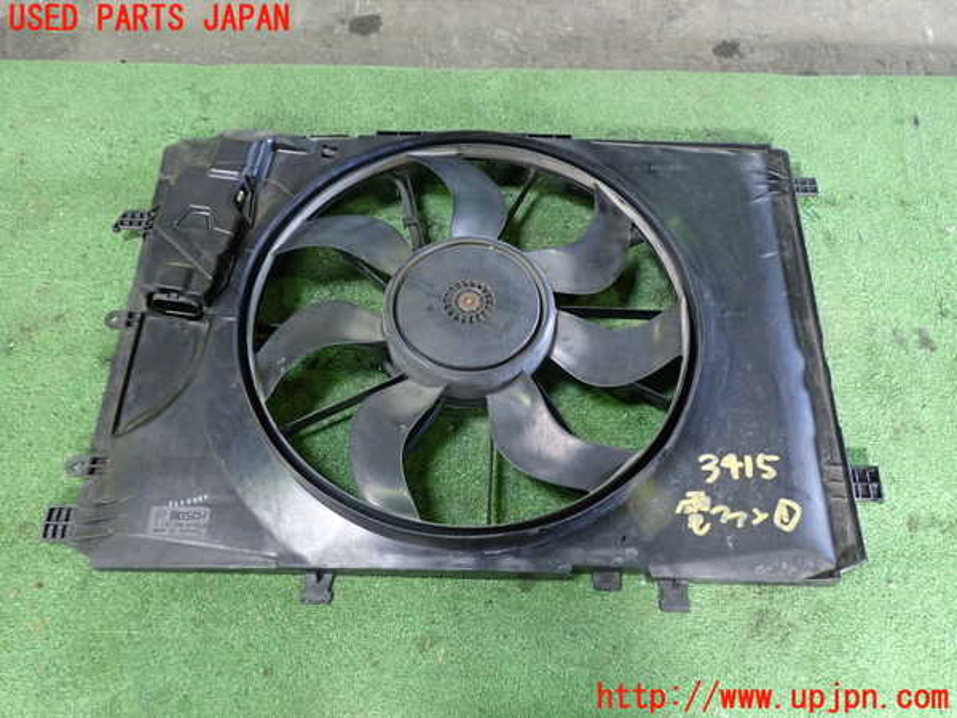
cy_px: 359
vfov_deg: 46.8
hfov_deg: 60.0
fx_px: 829
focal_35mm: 30
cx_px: 478
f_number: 2.3
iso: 500
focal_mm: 5.4
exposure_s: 1/30
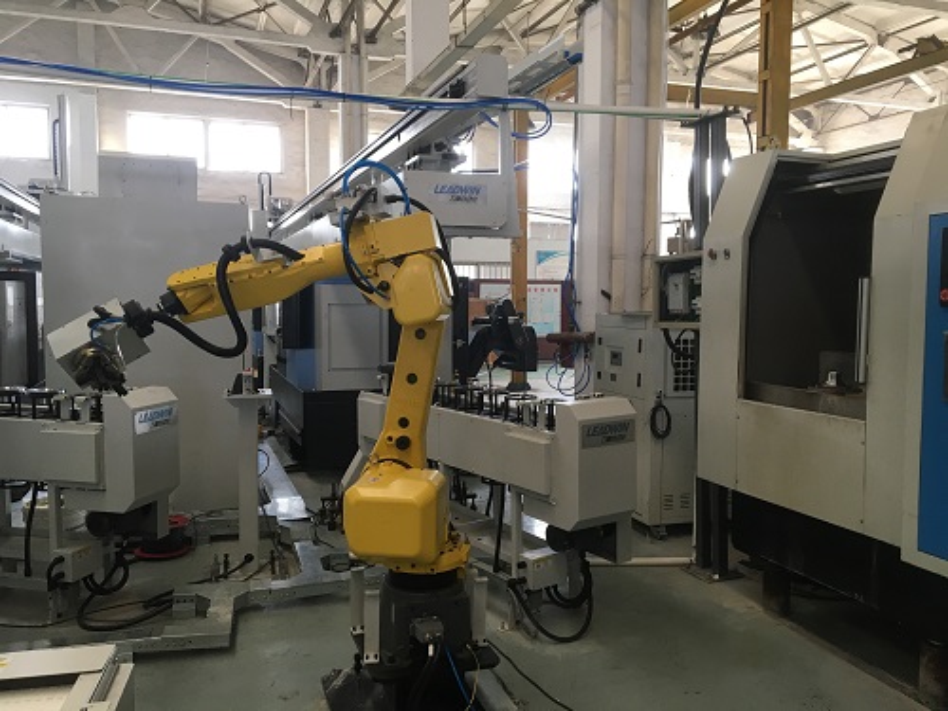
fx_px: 794
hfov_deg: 61.7
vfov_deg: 48.2
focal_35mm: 29
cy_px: 356
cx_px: 474
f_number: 2.2
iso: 50
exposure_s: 1/33
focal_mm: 4.15
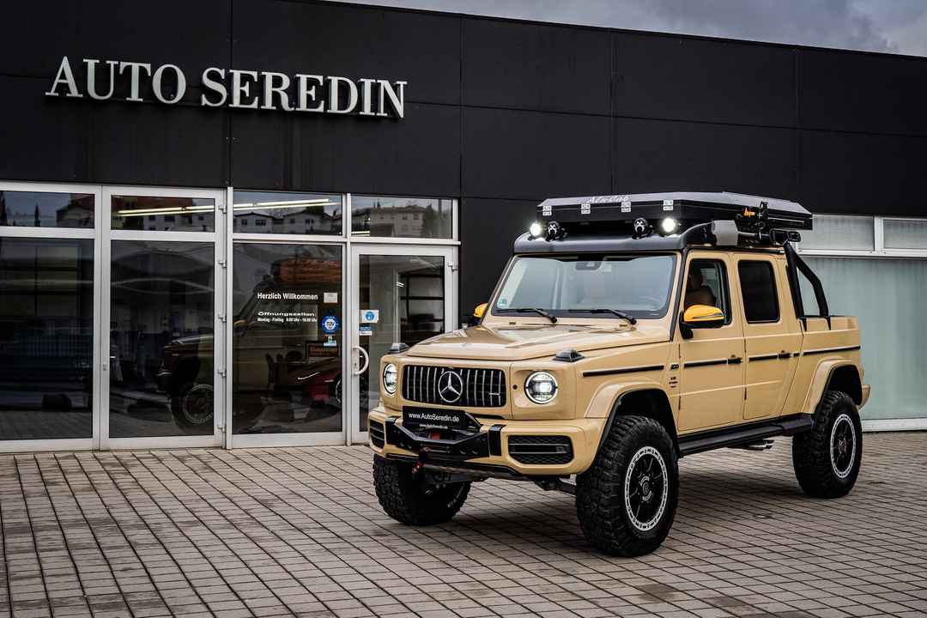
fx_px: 978
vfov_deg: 35.1
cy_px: 309
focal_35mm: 38
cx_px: 464
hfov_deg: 50.7
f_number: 5
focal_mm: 38
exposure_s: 1/250
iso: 1000
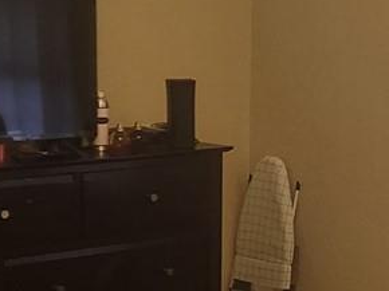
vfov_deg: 11.7
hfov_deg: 15.1
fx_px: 1426
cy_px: 152
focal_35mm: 127
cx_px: 453
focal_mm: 5.4
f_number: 1.8
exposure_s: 1/120
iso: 400
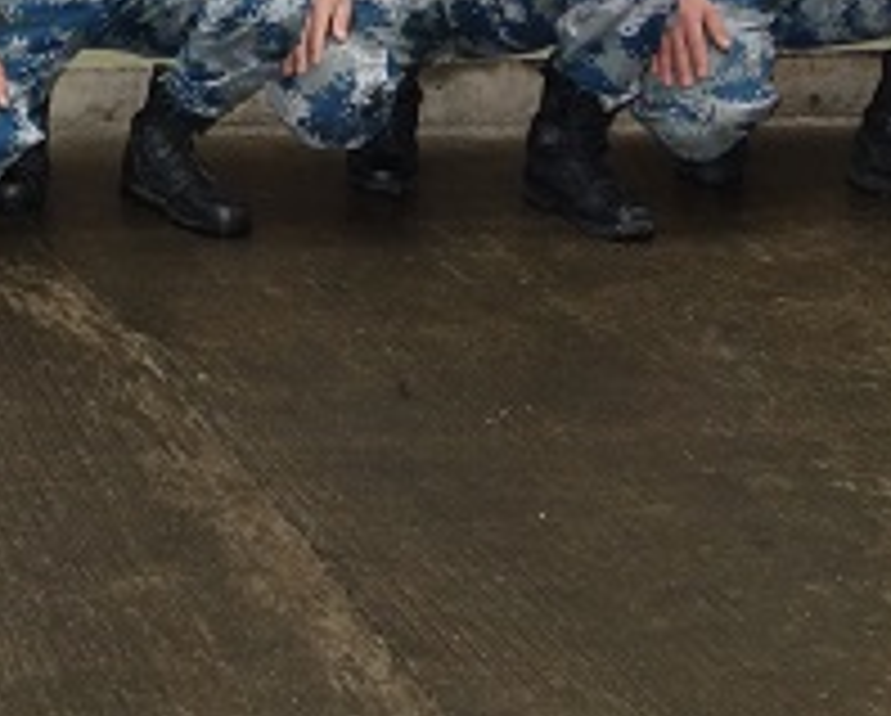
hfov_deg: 17.5
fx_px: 2799
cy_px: -453
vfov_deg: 13.5
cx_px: -86
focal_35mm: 106
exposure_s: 1/200
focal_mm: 10.4
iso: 400
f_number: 2.8
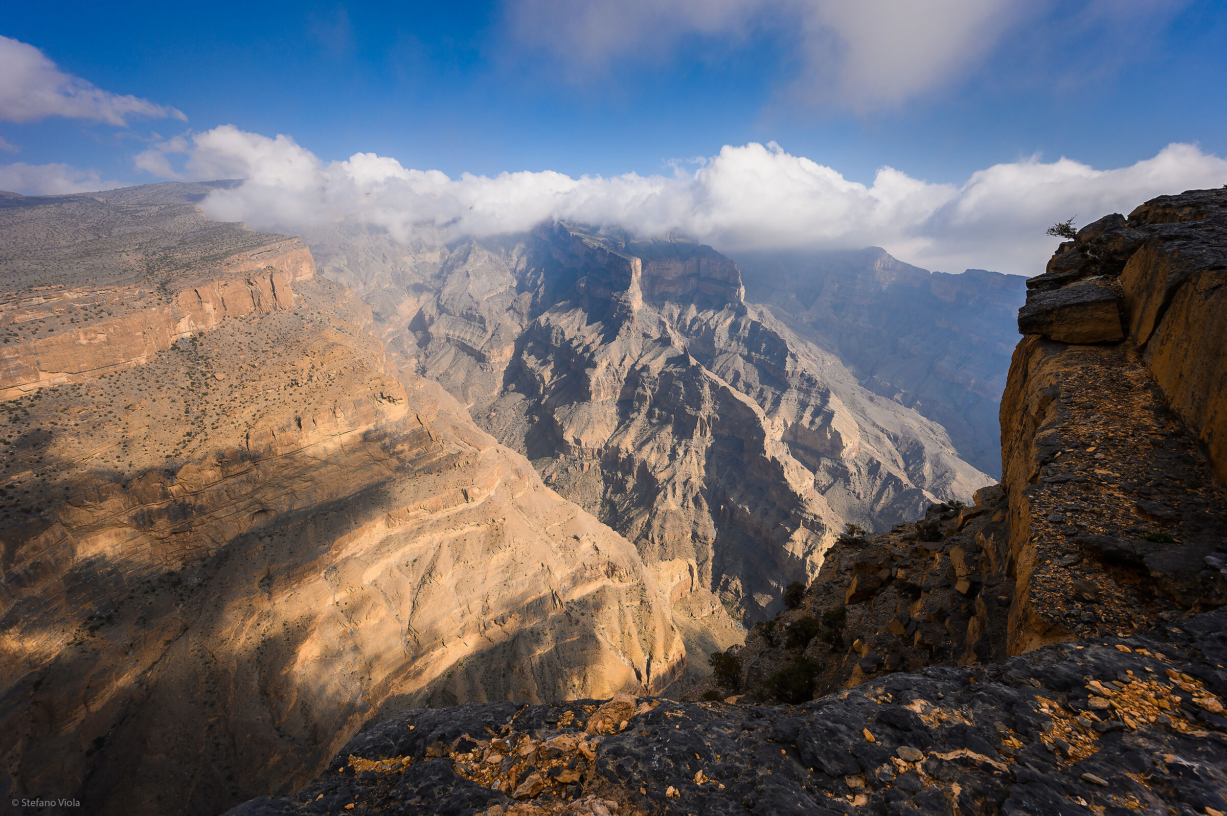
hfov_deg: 104.3
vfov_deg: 81.1
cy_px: 408
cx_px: 614
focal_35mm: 14
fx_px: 477
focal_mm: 14
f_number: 9
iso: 100
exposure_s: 1/250
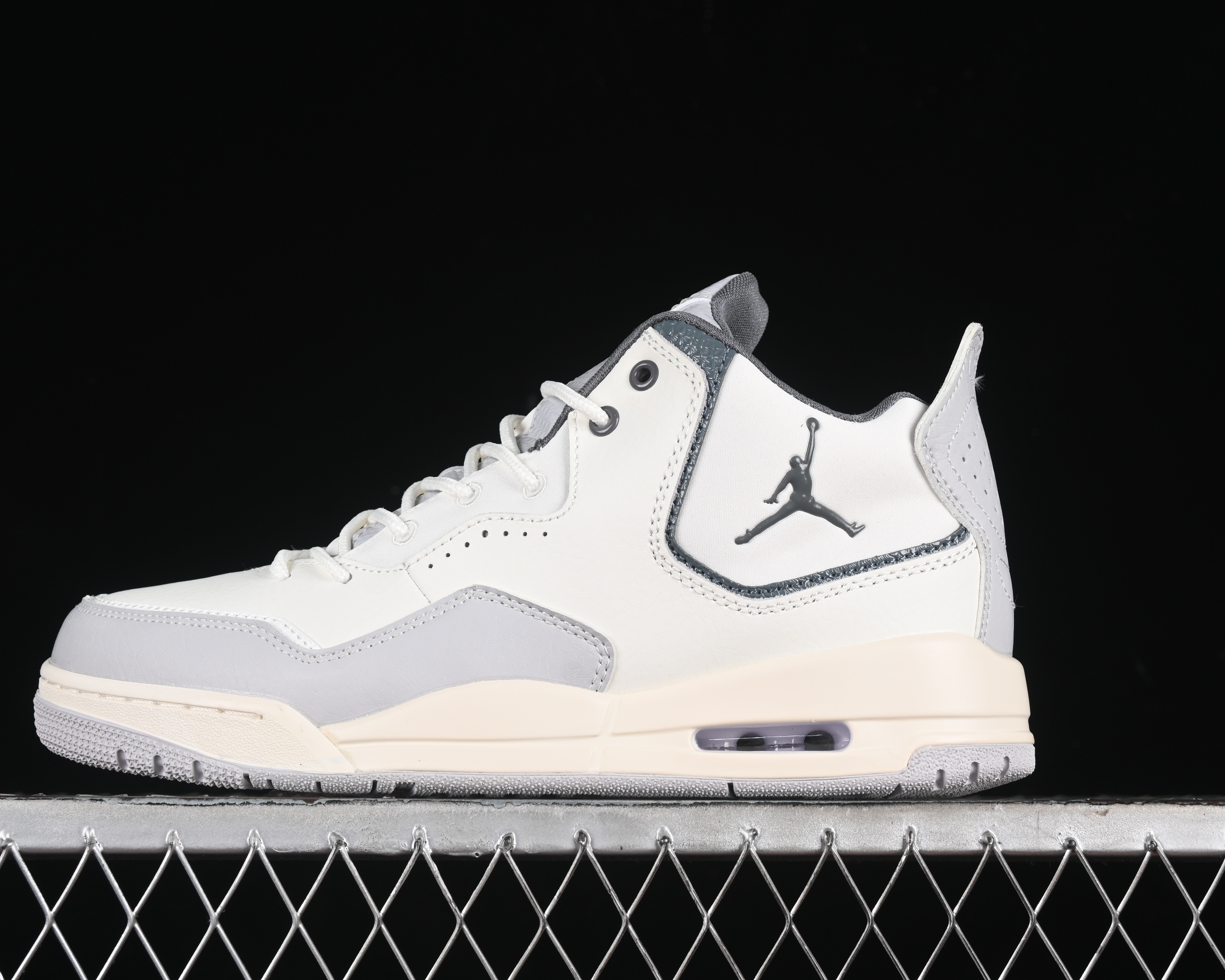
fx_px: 3082
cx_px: 553
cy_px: 492
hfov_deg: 22.5
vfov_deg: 18.1
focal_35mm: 85
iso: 160
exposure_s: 1/80
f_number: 8
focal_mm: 50
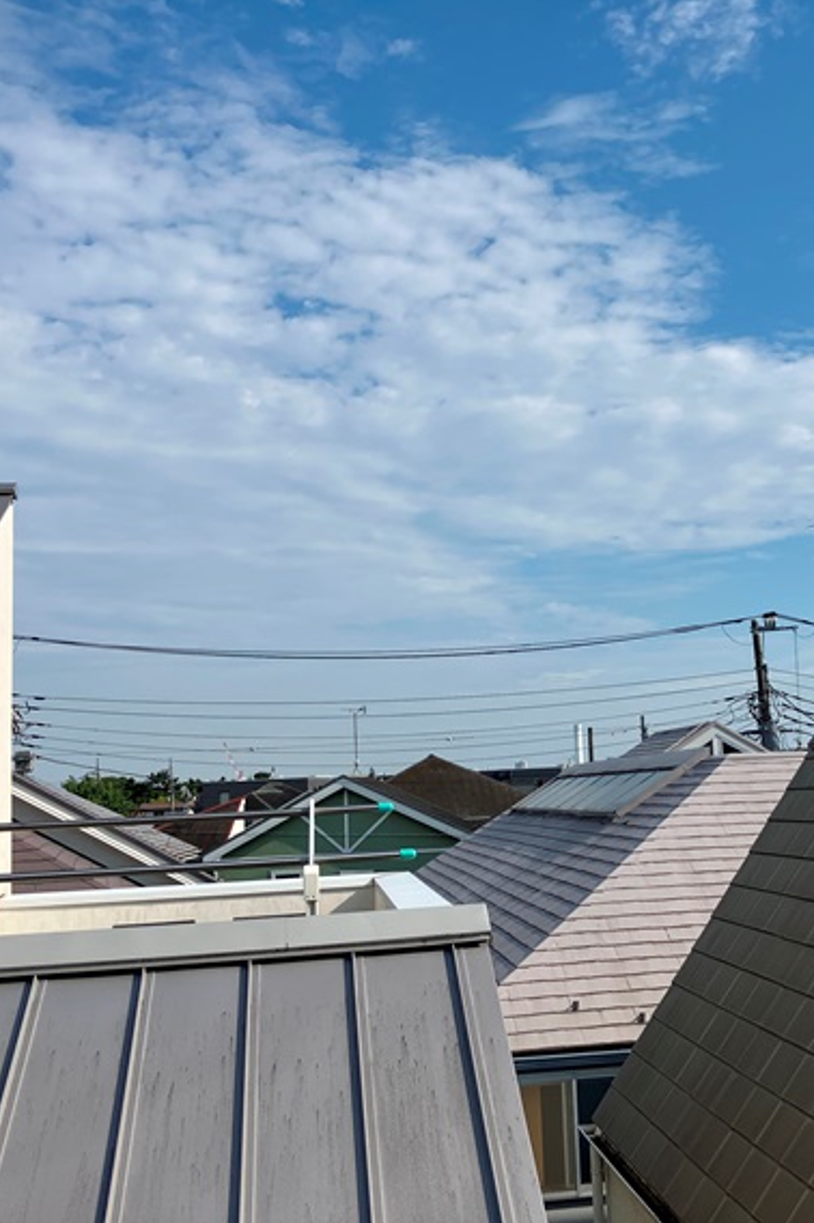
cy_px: 612
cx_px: 569
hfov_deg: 33.7
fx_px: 1324
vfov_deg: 49.6
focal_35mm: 39
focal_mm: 3.99
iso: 32
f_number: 1.8
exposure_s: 1/3745
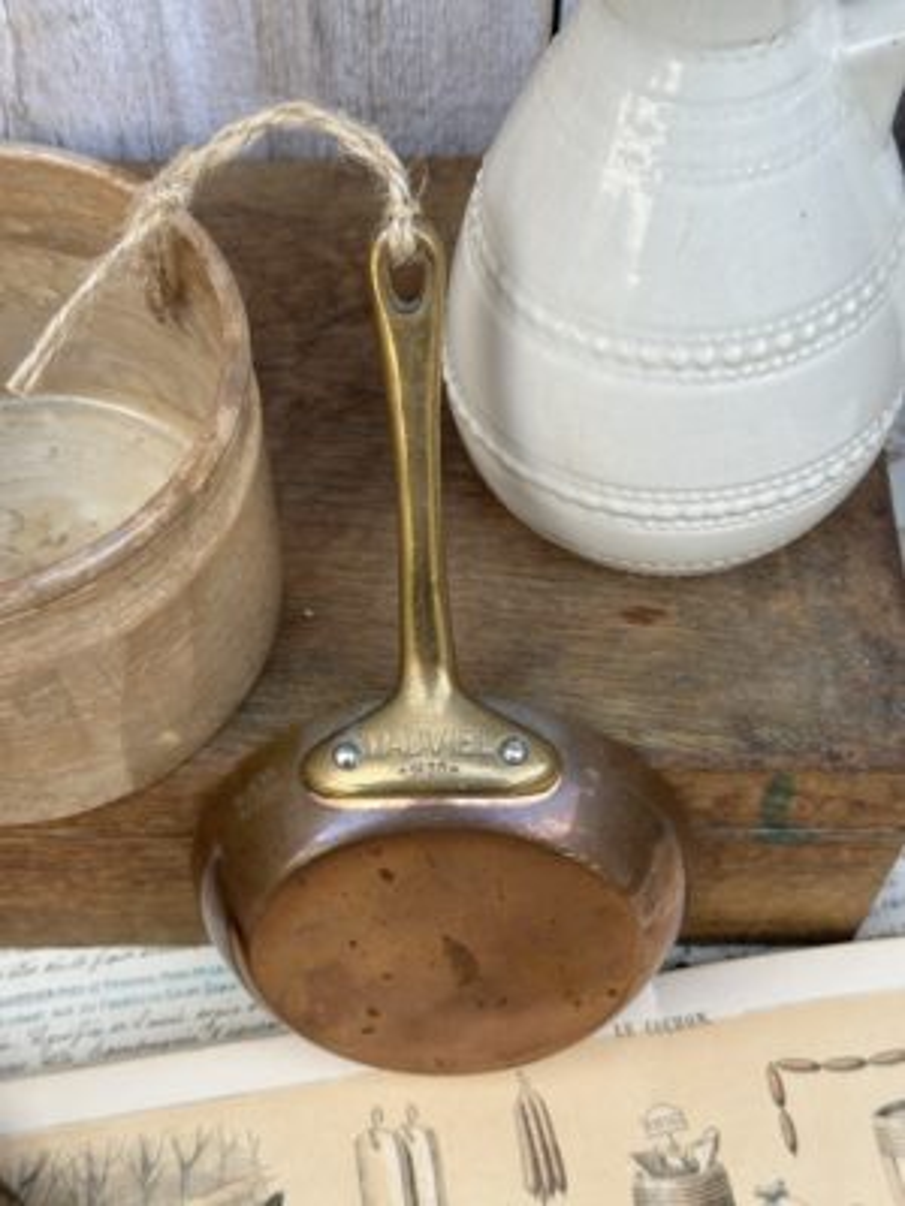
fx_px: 1673
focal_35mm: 48
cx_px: 452
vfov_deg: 39.7
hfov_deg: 30.3
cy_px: 603
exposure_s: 1/195
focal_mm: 6.86
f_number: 1.78
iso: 50
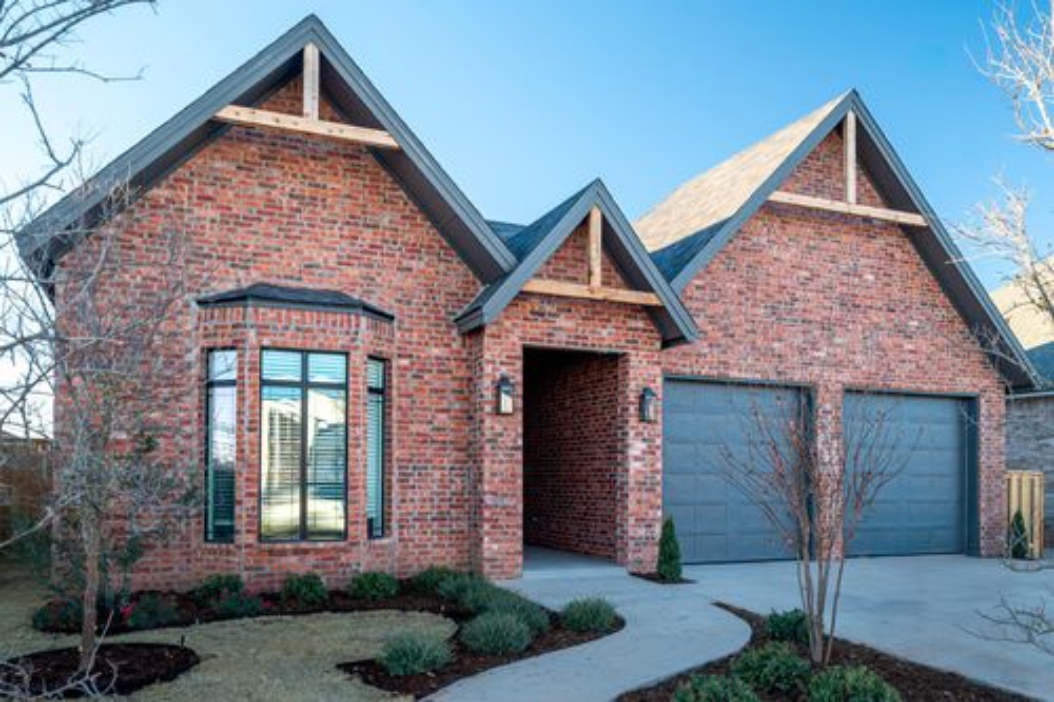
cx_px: 527
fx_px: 585
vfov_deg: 61.9
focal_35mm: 20
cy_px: 351
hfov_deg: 84.0
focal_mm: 20
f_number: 8
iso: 100
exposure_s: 1/13
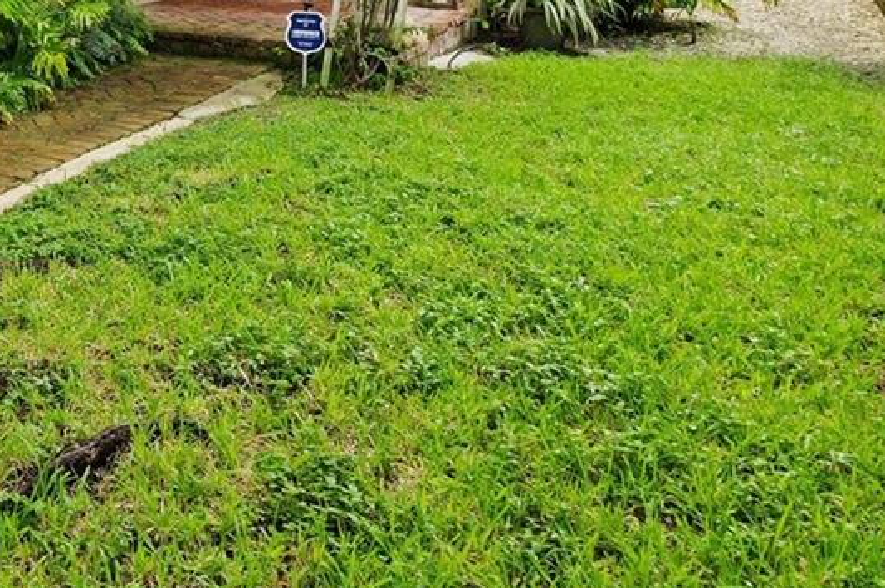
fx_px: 1031
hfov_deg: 41.2
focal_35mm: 42
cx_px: 23
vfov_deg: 28.2
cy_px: -100
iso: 200
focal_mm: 14
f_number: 8
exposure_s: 1/15
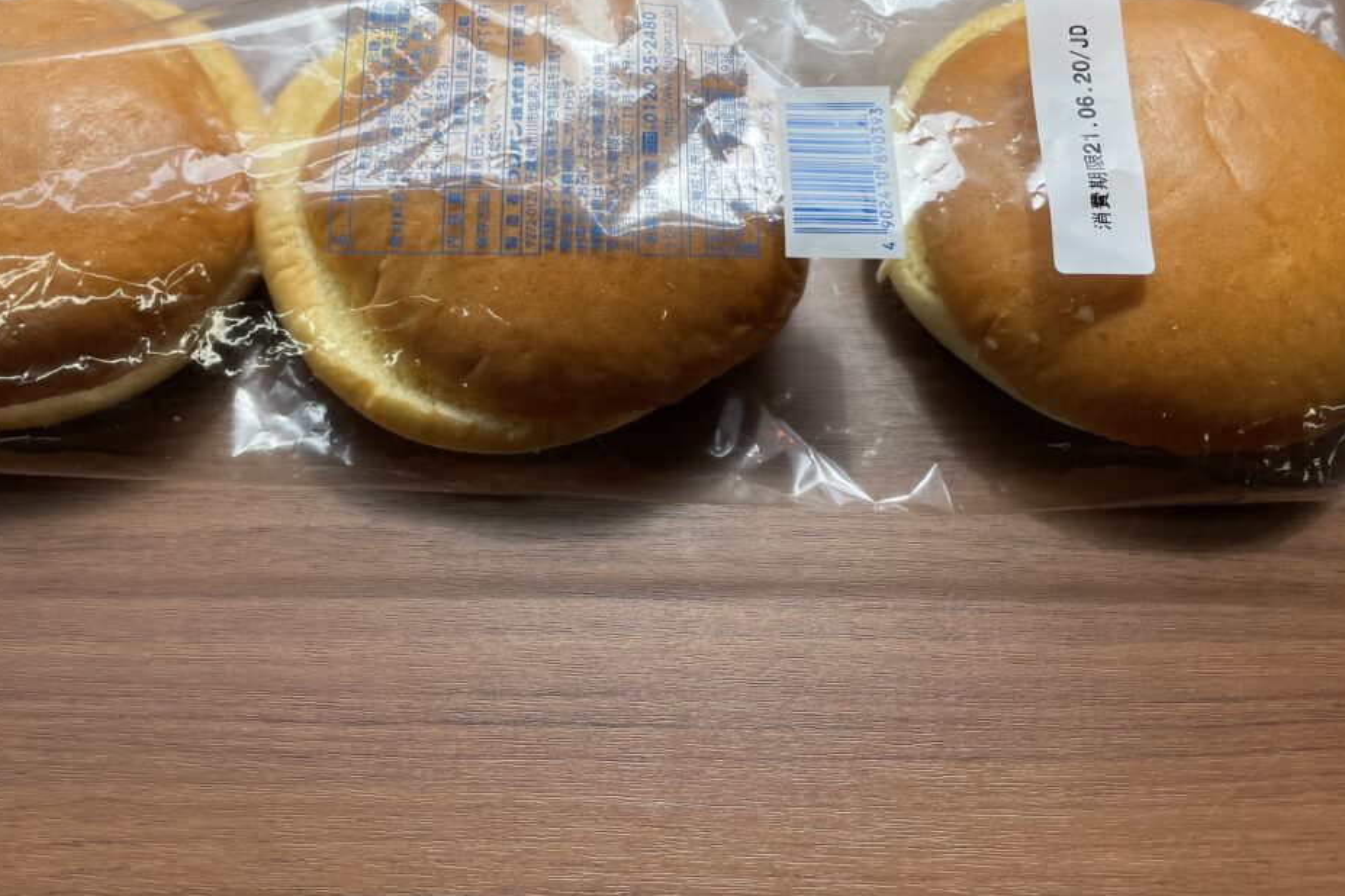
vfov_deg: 37.2
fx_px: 1308
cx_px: 583
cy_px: 262
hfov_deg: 54.3
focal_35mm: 35
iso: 32
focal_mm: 4.2
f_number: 1.6
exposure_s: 1/875
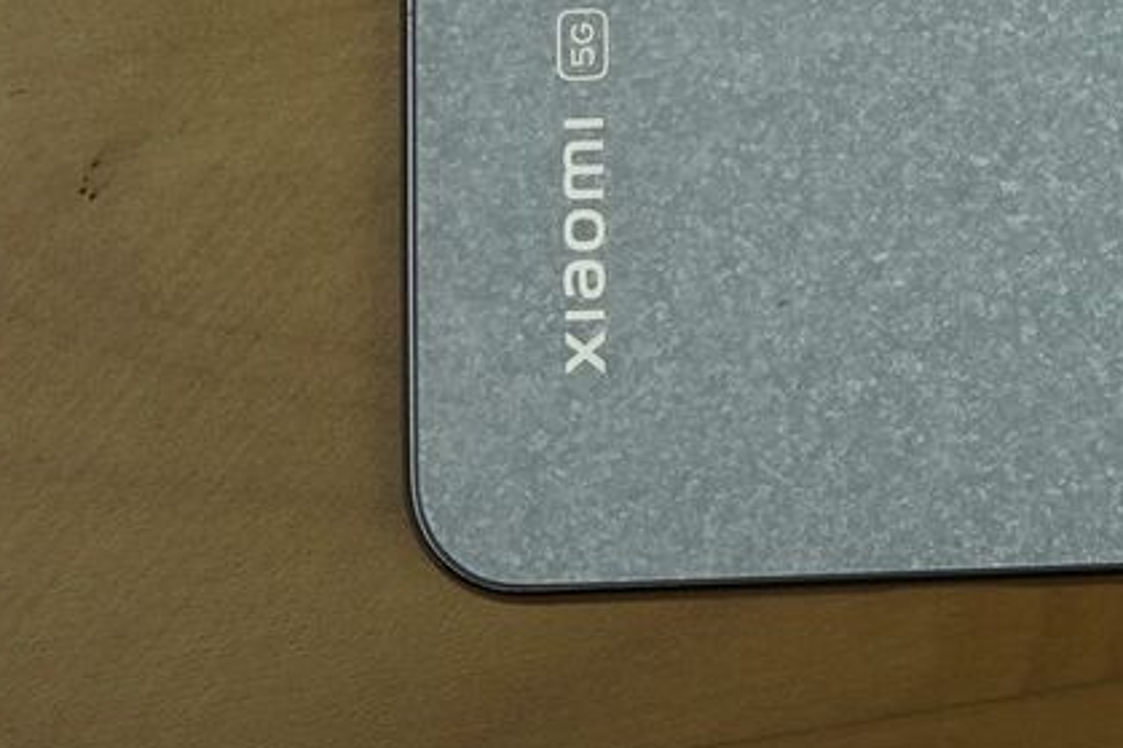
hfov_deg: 13.1
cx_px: 2326
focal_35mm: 133
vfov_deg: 9.9
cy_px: -480
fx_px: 4147
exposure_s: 1/125
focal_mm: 29
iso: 500
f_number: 7.1
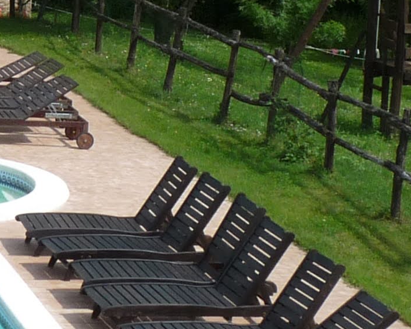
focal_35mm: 166
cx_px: -69
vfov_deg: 9.2
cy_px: -24
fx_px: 2020
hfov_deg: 11.4
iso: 100
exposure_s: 1/400
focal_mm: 6
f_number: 5.6
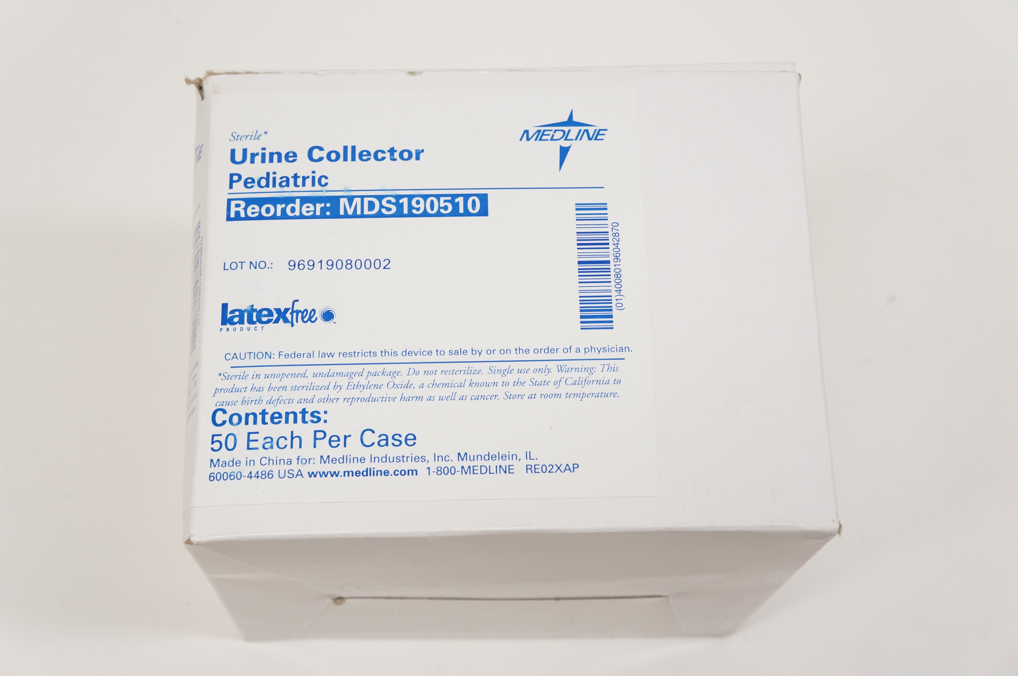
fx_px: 1441
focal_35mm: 51
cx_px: 509
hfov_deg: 38.9
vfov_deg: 26.4
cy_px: 338
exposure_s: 1/125
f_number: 7.1
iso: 800
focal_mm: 34
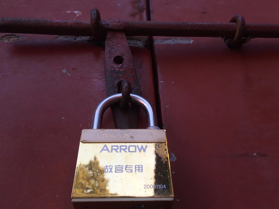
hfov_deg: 58.3
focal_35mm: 31
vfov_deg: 45.4
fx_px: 250
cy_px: 103
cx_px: 135
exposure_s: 1/269
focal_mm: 4.15
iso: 25
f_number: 2.2
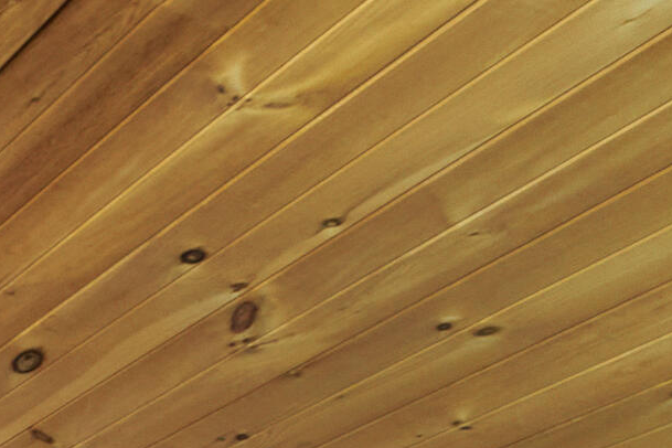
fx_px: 1288
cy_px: 936
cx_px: -935
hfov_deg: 15.3
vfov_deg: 15.3
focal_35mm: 69
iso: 1000
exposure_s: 1/6
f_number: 14
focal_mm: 14
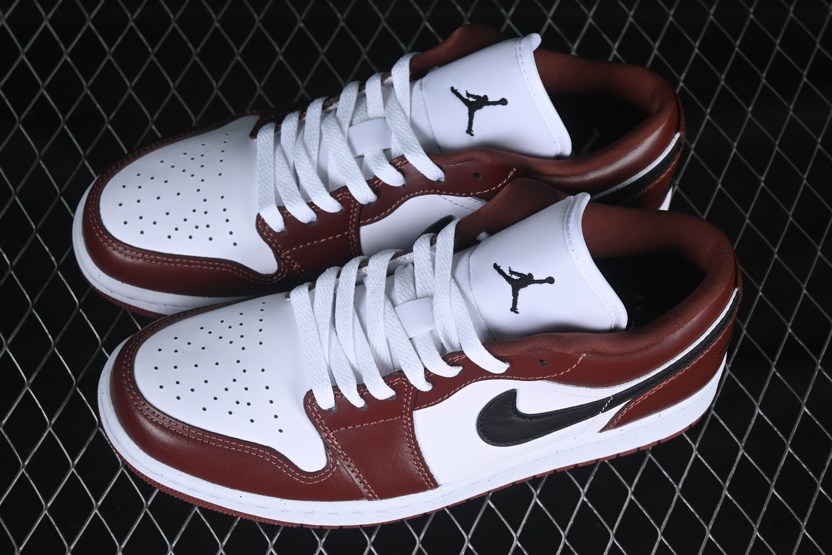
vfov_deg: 18.2
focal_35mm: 75
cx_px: 416
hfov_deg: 27.0
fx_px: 1733
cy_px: 278
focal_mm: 50
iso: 160
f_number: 7.1
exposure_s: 1/60
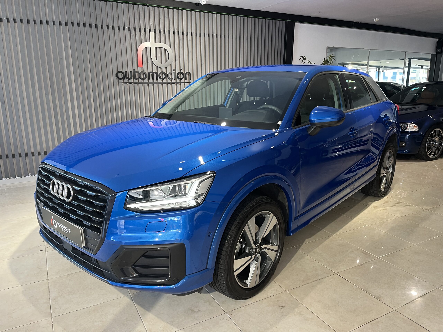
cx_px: 222
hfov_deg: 67.3
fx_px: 333
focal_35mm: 26
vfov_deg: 53.1
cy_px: 166
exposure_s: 1/54
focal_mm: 5.1
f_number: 1.6
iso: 125
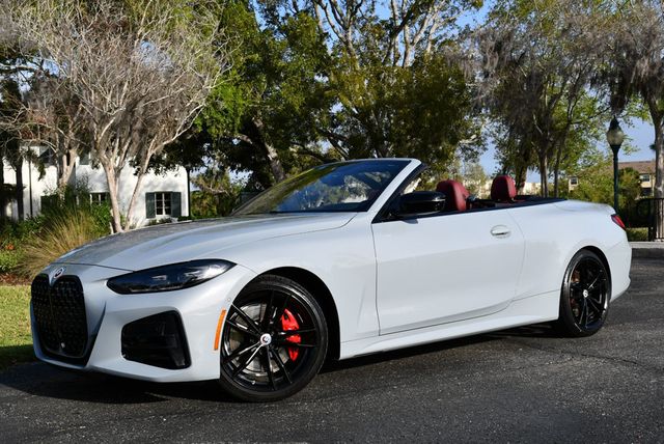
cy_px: 222
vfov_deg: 30.6
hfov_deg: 44.5
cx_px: 332
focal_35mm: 44
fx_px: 812
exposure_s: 1/250
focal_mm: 22
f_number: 8
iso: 100
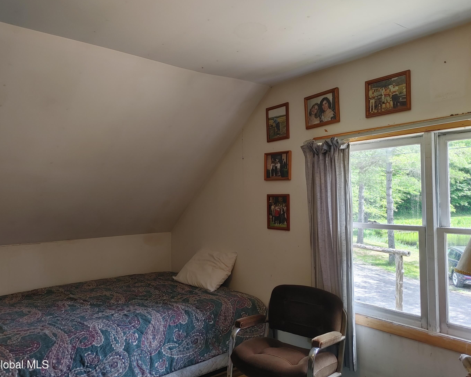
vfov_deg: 51.5
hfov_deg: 62.1
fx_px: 390
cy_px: 187
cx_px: 215
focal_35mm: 28
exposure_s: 1/120
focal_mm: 4.81
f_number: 1.8
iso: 100
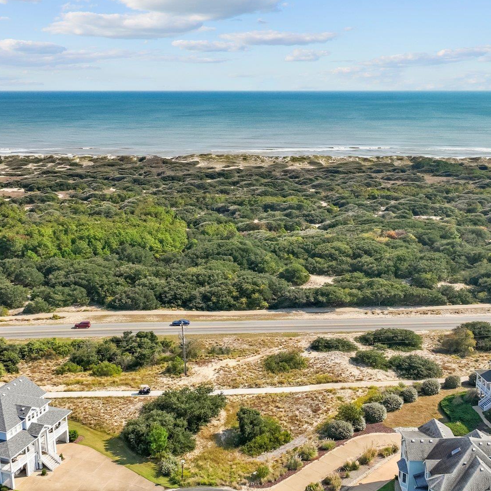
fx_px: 626
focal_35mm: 39
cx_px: 249
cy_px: 251
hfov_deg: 42.8
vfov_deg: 42.8
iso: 150
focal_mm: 12.29
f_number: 2.8
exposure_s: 1/3200
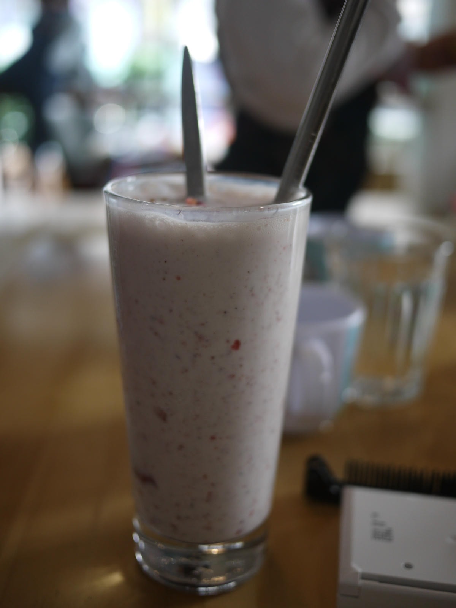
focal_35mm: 40
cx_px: 228
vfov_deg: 46.8
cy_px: 304
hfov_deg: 36.0
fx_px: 703
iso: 160
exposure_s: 1/160
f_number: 1.7
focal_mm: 20
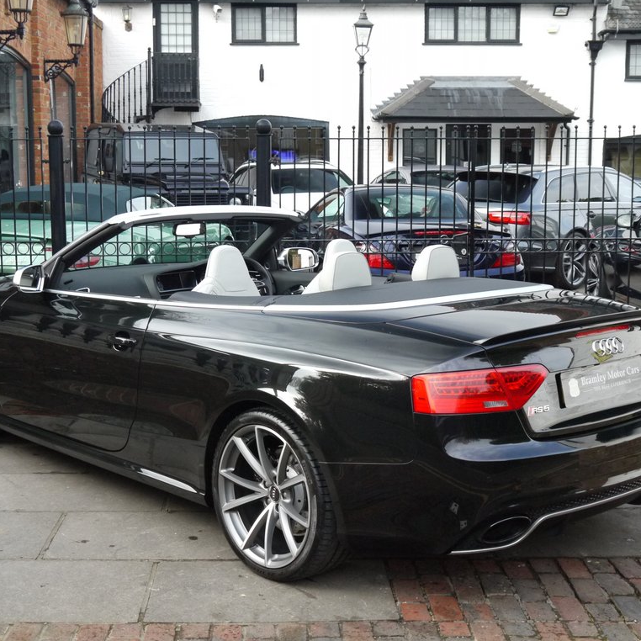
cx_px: 305
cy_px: 319
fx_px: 1194
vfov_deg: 30.0
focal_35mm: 57
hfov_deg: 30.0
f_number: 6.3
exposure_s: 1/200
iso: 800
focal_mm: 24
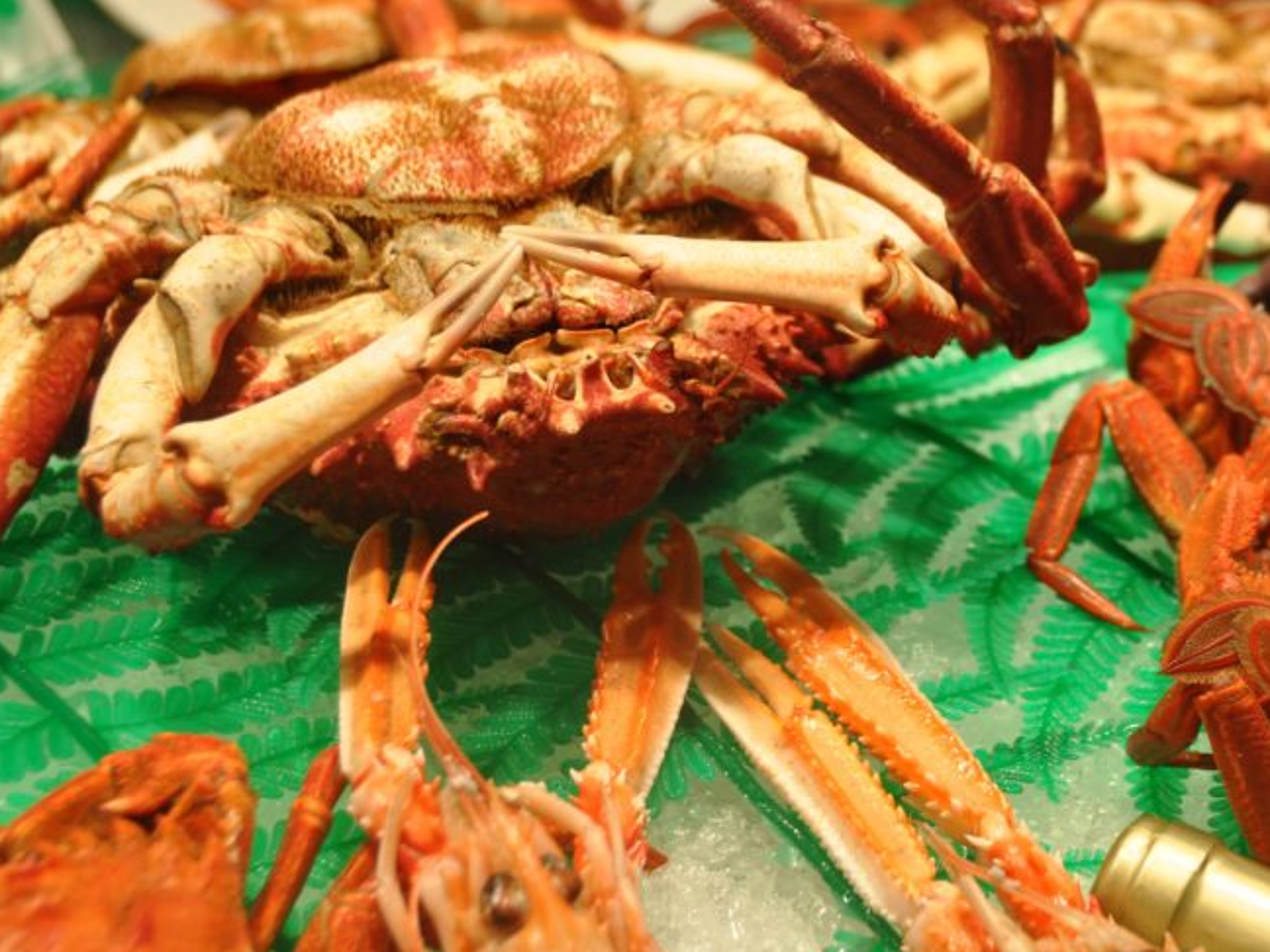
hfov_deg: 21.3
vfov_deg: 16.2
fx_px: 3339
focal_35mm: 91
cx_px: 966
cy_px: 319
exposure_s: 1/100
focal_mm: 40
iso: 400
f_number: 5
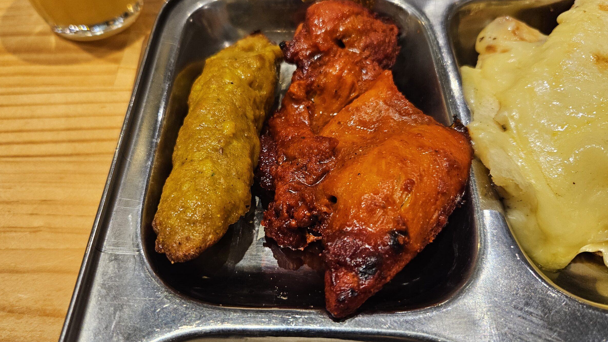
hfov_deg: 69.8
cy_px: 166
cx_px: 283
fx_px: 435
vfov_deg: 42.9
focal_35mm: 27
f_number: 1.8
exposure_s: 1/170
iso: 320
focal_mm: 5.4
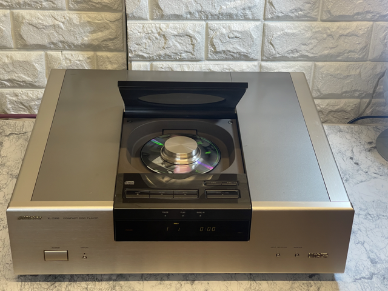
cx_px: 194
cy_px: 146
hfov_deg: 30.3
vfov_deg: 22.9
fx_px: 717
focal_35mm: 64
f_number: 2.2
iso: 200
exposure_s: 1/100
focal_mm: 7.5
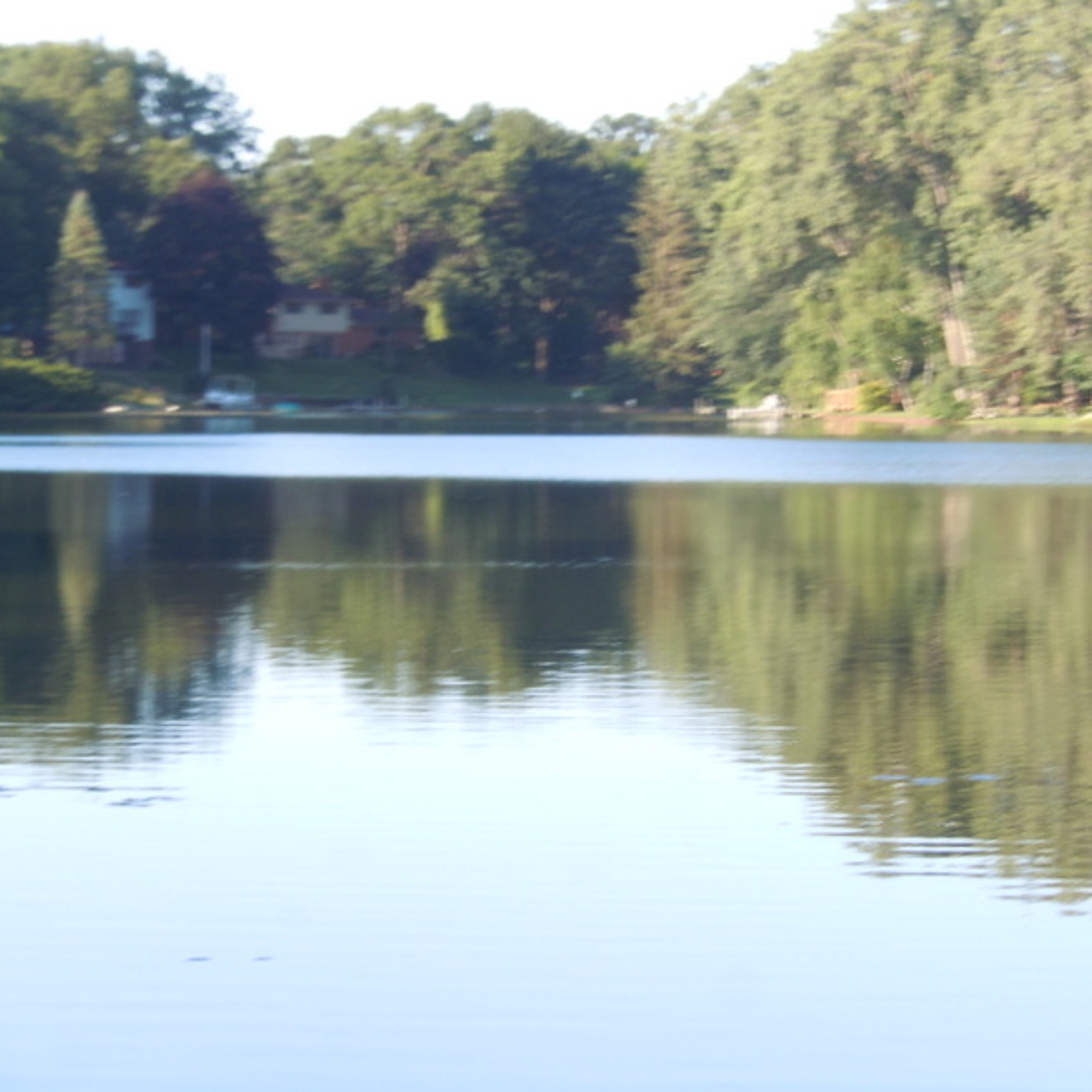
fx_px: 5960
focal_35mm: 167
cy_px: 545
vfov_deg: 10.5
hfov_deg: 10.5
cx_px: 638
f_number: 5.5
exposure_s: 1/100
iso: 125
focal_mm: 25.3
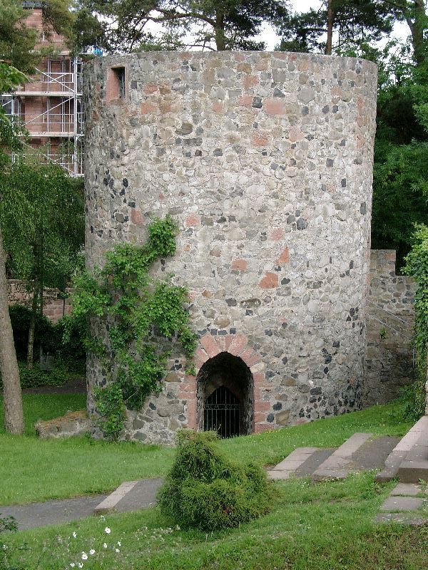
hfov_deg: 17.2
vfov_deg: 22.8
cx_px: 214
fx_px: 1418
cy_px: 285
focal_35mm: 86
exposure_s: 1/167
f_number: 4
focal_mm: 17.86
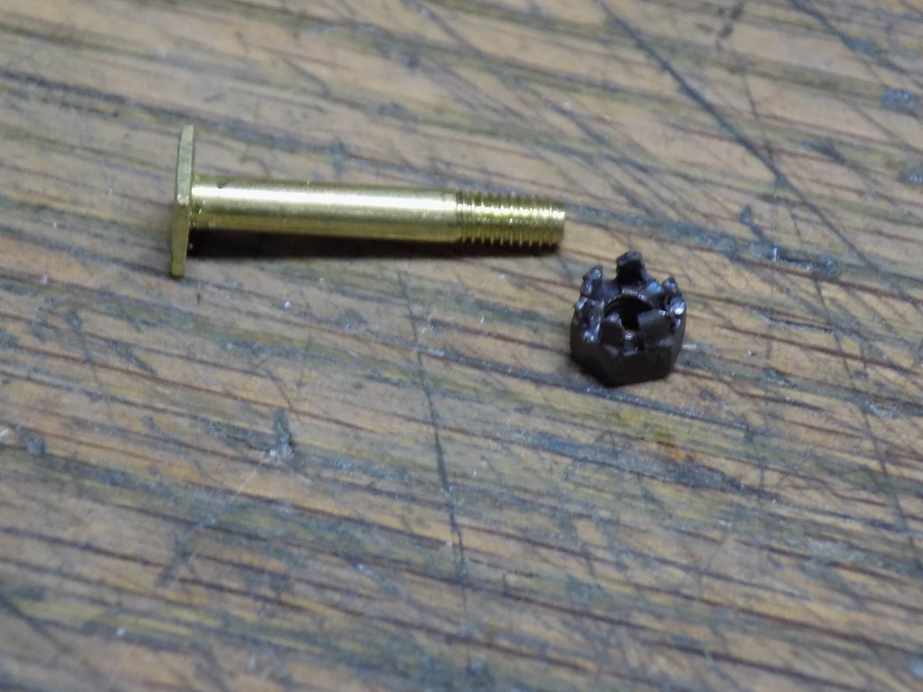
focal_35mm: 190
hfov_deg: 10.4
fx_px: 5066
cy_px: 346
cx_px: 462
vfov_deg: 7.8
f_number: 5.4
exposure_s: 1/20
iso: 400
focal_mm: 33.7
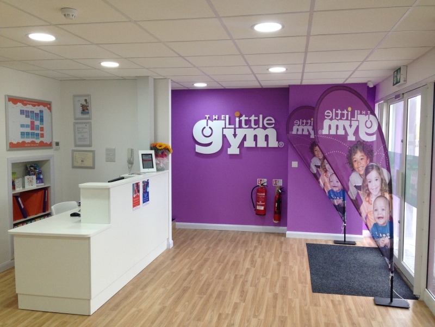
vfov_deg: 42.9
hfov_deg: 55.4
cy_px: 164
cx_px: 218
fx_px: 415
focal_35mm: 33
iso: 80
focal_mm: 4.12
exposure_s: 1/100
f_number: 2.4
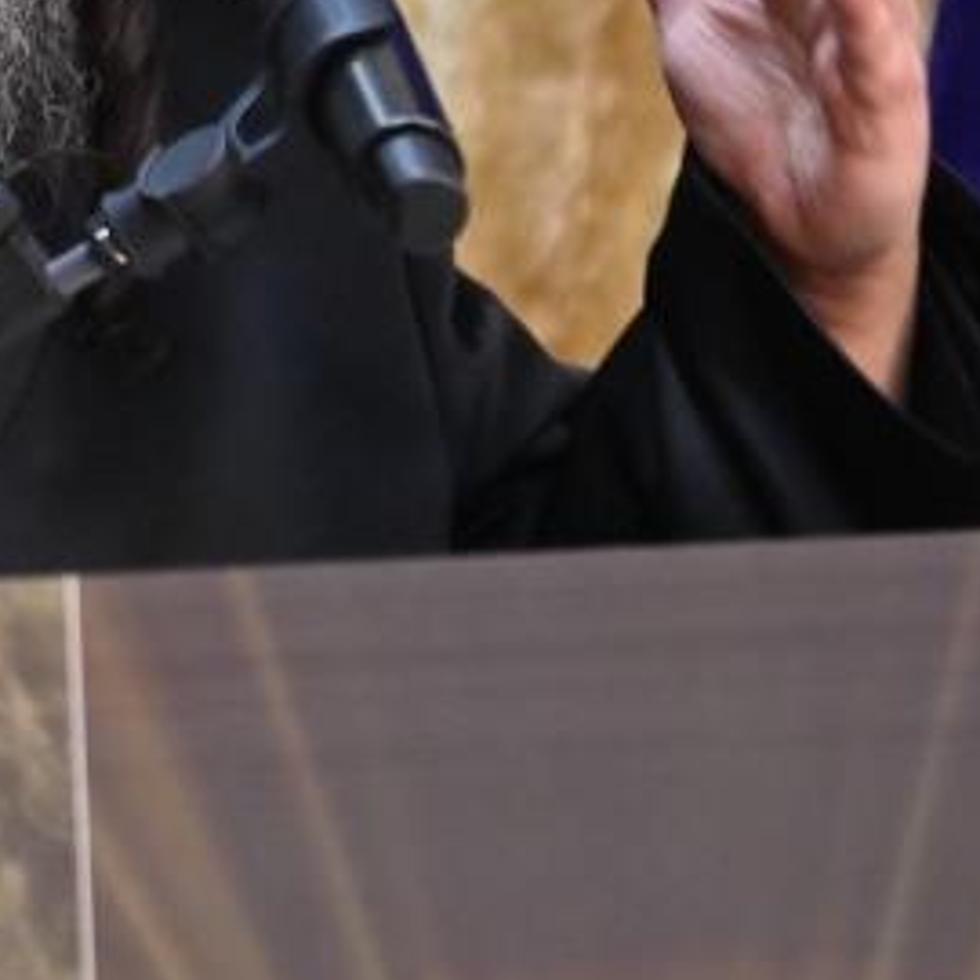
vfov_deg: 1.8
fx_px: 30941
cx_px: 91
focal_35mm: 966
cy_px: -65
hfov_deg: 1.8
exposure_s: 1/160
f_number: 2.8
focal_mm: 200
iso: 800
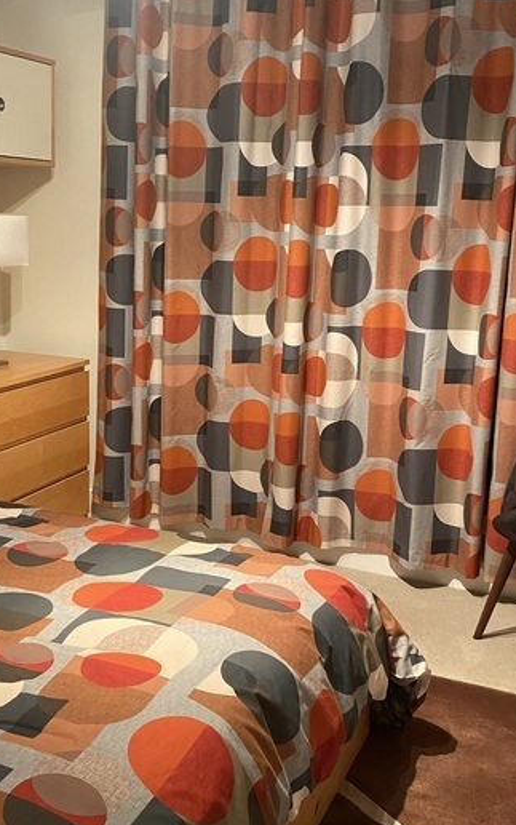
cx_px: 169
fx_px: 921
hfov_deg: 31.0
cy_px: 430
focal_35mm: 41
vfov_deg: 48.2
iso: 500
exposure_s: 1/50
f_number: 1.8
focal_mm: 4.25
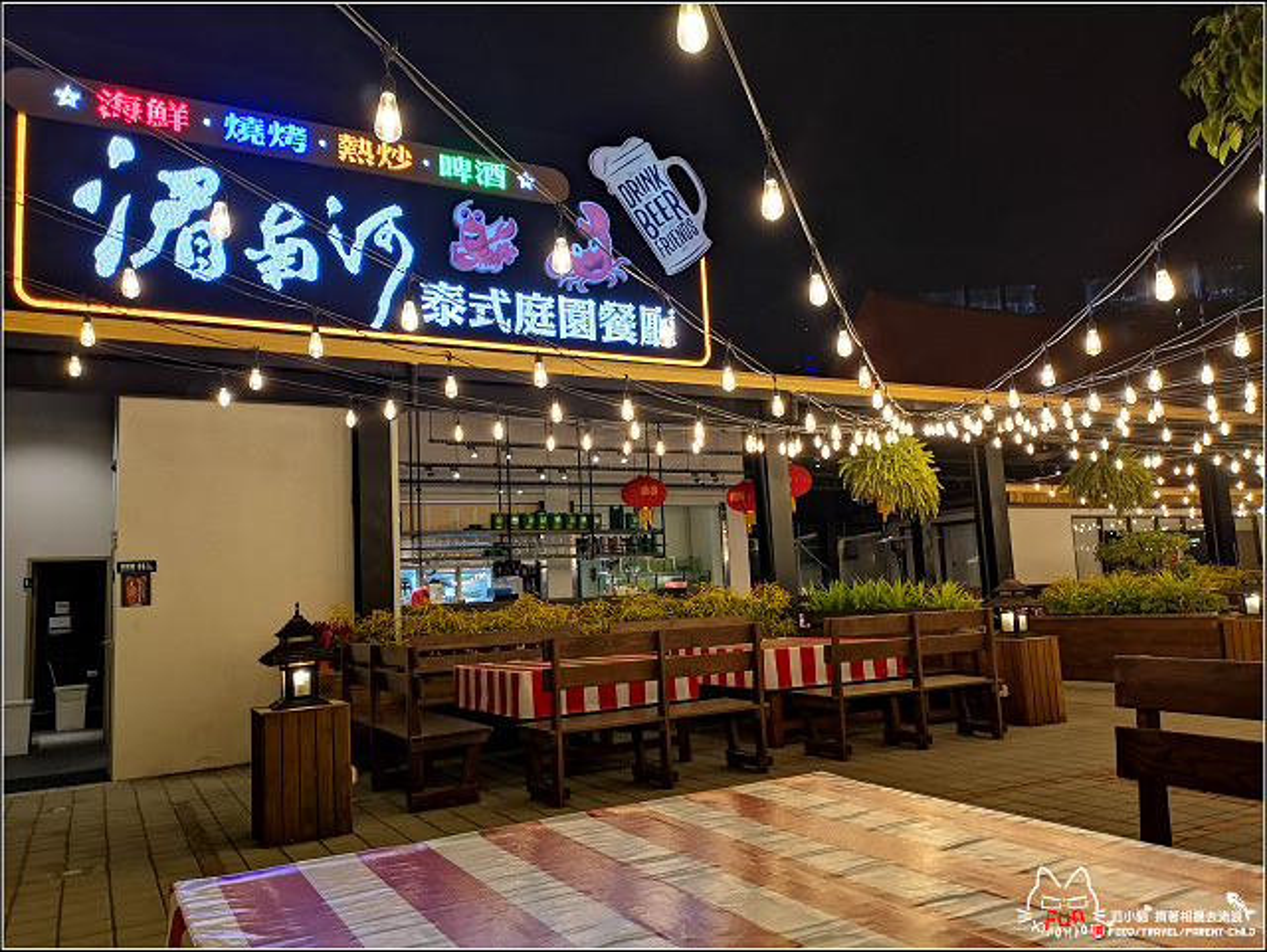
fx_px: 989
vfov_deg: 51.4
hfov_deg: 65.3
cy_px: 476
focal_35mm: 27
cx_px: 634
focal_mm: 3.95
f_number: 1.8
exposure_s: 4
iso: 200
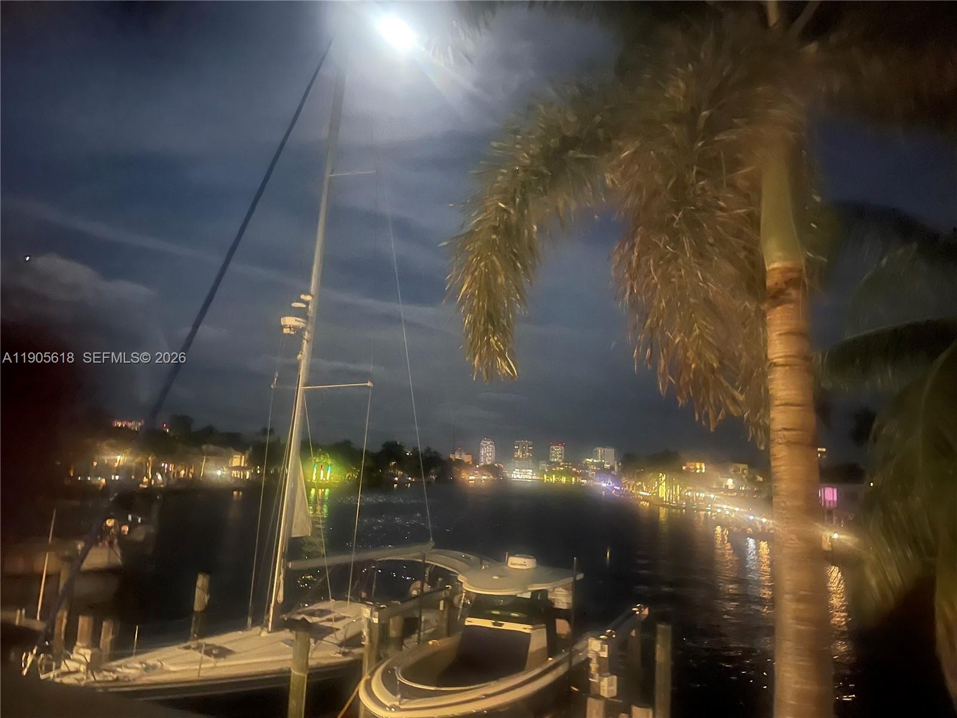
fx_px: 691
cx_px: 478
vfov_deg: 54.9
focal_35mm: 25
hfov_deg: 69.4
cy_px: 359
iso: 2500
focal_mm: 5.1
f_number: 1.6
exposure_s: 1/15
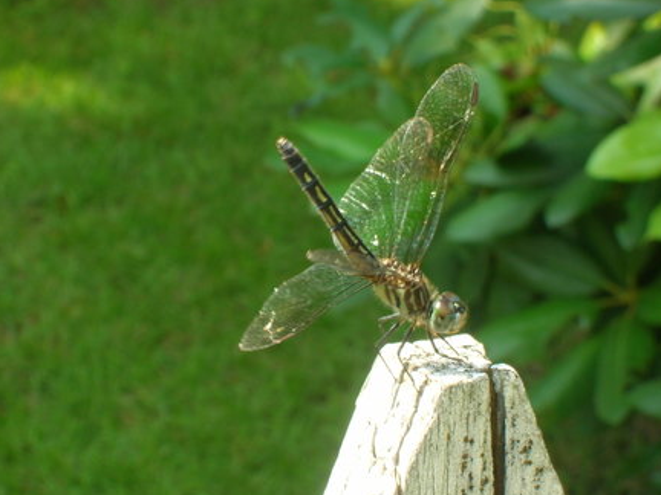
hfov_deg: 16.7
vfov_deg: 12.6
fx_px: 2253
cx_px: 303
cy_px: 251
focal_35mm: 118
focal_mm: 17.1
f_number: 8.2
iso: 50
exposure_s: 1/36.4
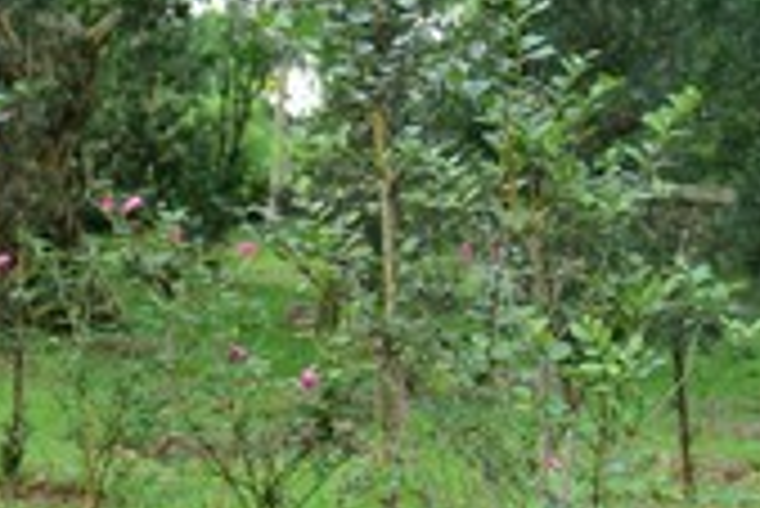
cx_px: -540
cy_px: 283
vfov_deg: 9.4
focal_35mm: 146
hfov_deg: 12.9
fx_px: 3085
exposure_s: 1/320
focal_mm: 38
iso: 800
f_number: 4
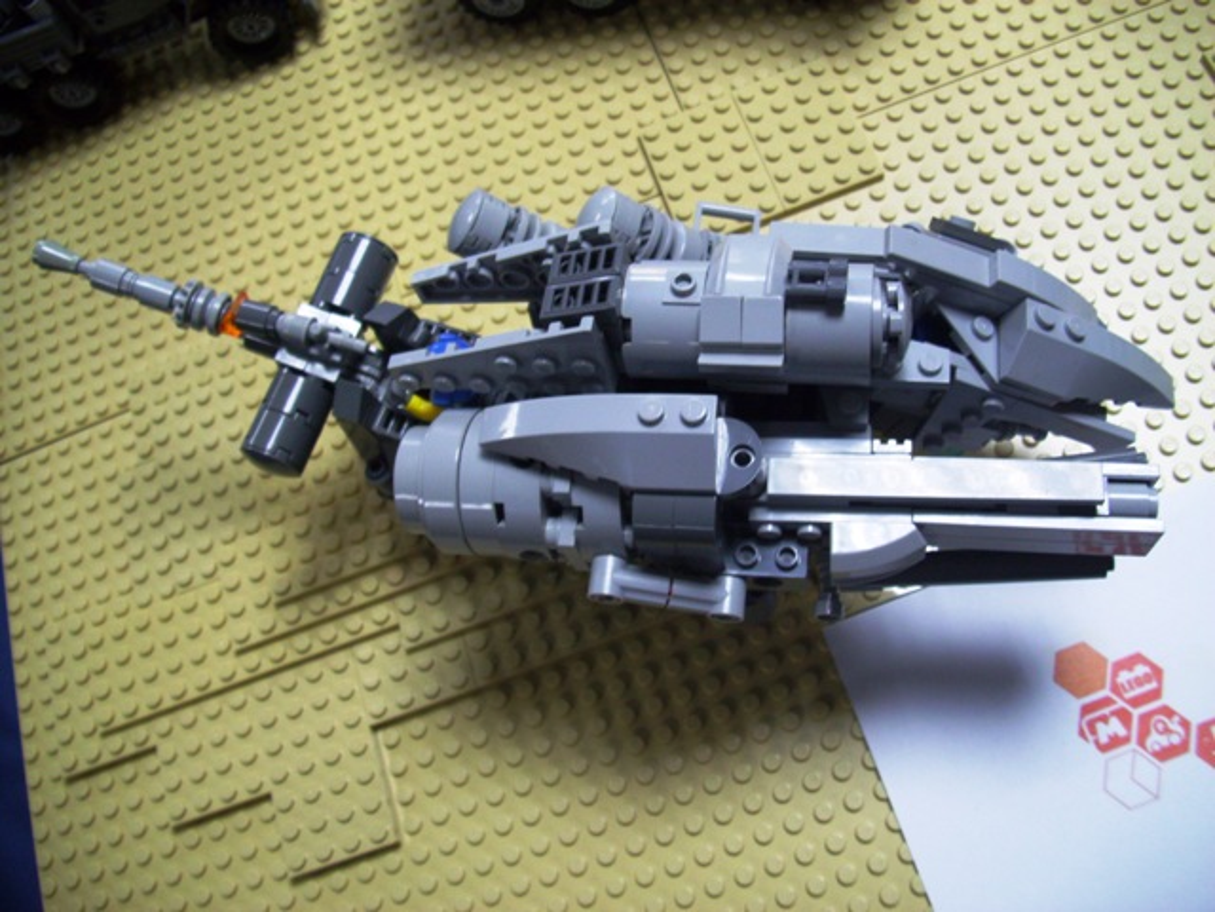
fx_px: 1123
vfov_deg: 44.2
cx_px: 608
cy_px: 456
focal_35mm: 32
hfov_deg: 56.8
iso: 125
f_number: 2.9
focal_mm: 5.7
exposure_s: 1/25
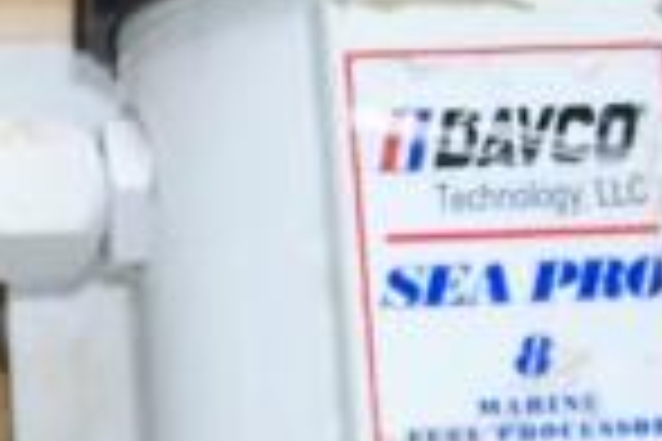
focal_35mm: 184
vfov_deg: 7.5
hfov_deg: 10.9
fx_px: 3383
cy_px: 196
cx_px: -194
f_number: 2.8
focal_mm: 6.3
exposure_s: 1/125
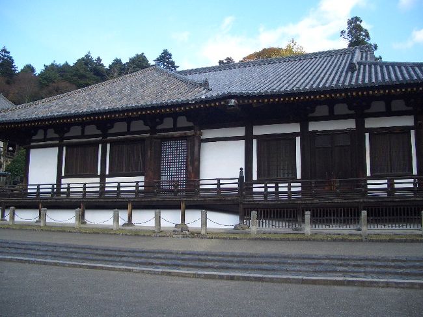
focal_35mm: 35
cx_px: 212
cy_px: 158
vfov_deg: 40.7
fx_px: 428
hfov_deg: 52.6
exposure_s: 1/250
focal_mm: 5.8
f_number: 2.6
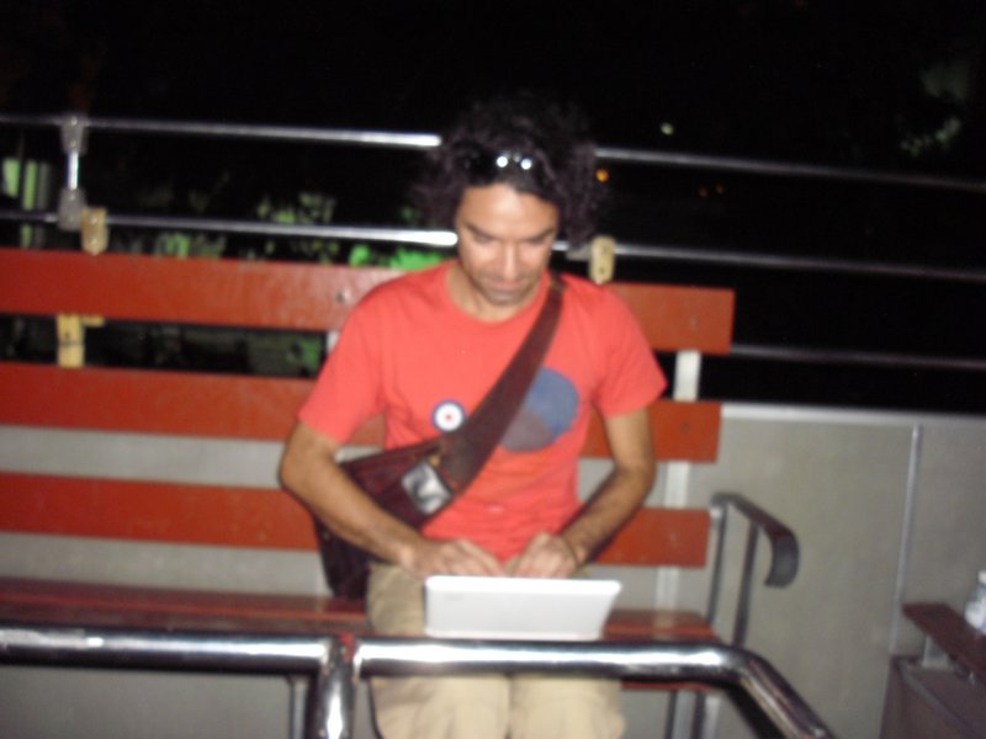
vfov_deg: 37.7
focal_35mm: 38
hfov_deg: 49.0
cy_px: 370
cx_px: 493
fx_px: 1082
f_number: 2.8
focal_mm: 6.2
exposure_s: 1/60
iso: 200
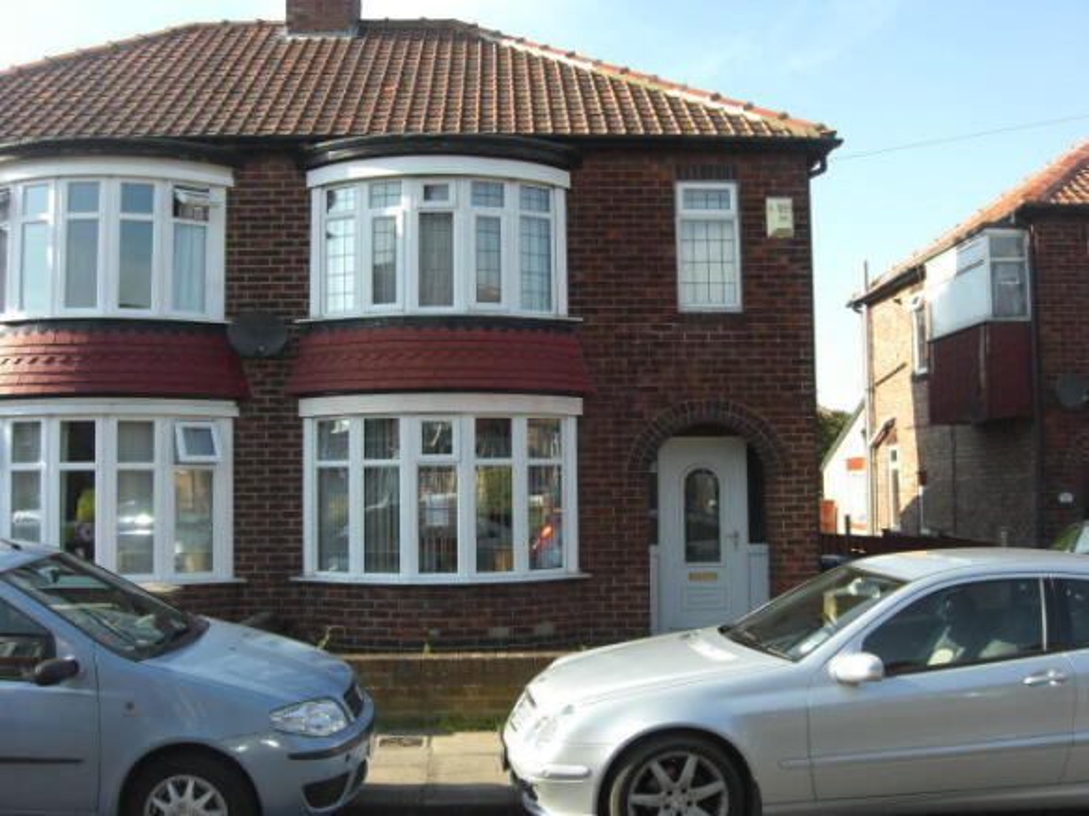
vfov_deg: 37.7
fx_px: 1195
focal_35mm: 38
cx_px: 544
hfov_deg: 49.0
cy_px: 408
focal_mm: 7.9
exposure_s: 1/320
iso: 80
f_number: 4
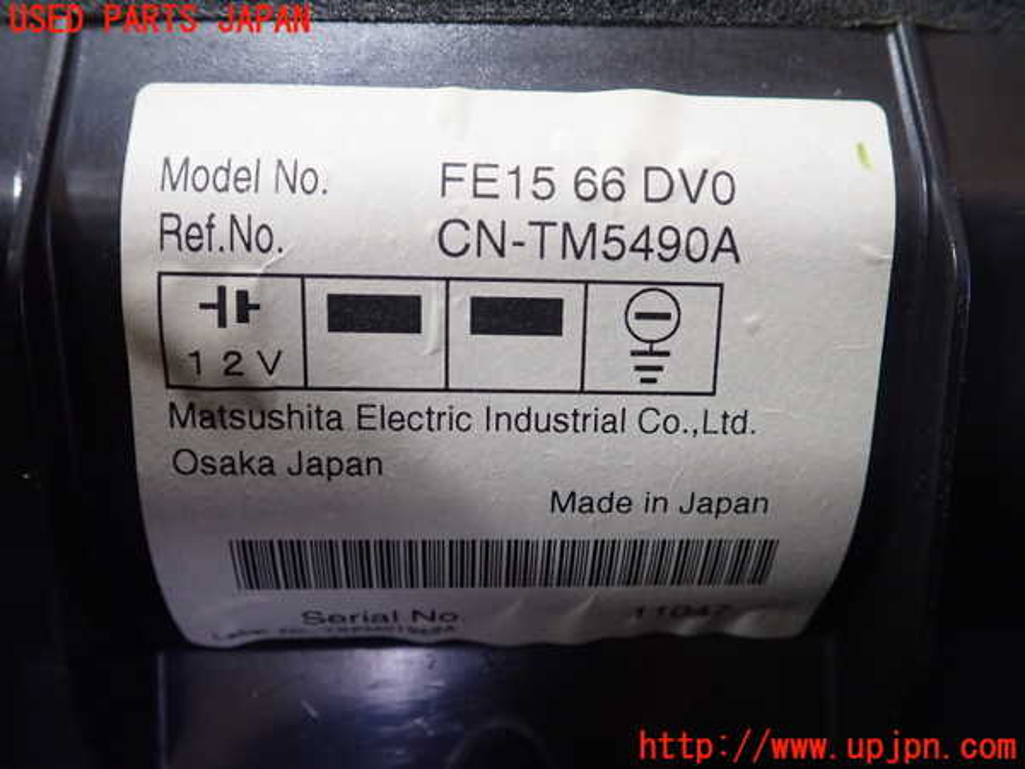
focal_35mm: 30
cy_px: 384
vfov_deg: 46.8
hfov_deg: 60.0
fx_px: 888
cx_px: 512
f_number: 2.3
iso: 320
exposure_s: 1/125
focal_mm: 5.5
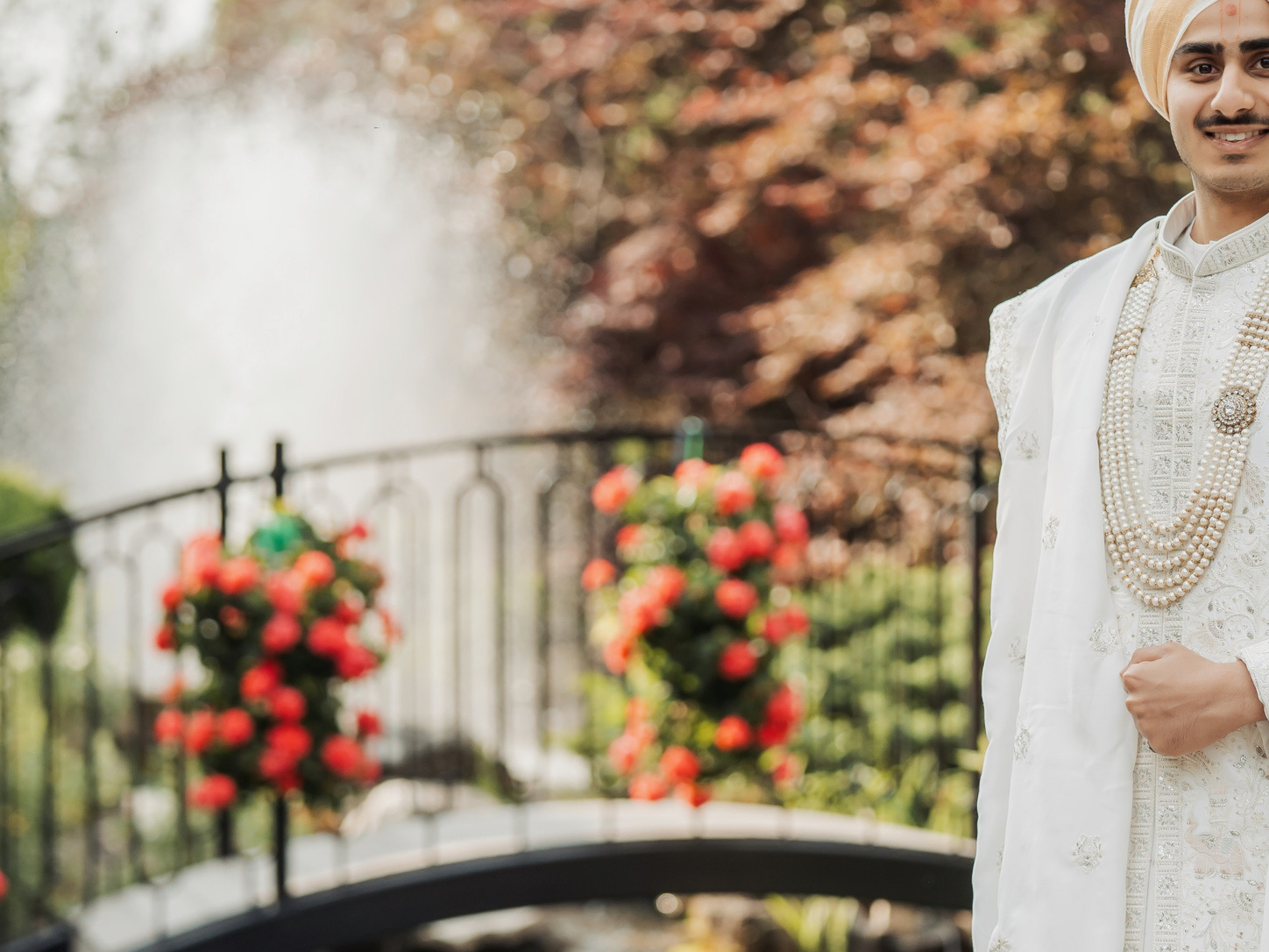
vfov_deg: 12.5
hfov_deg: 16.5
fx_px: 4362
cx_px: 680
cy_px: 493
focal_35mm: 119
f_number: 2.8
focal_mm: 70
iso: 400
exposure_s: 1/1000
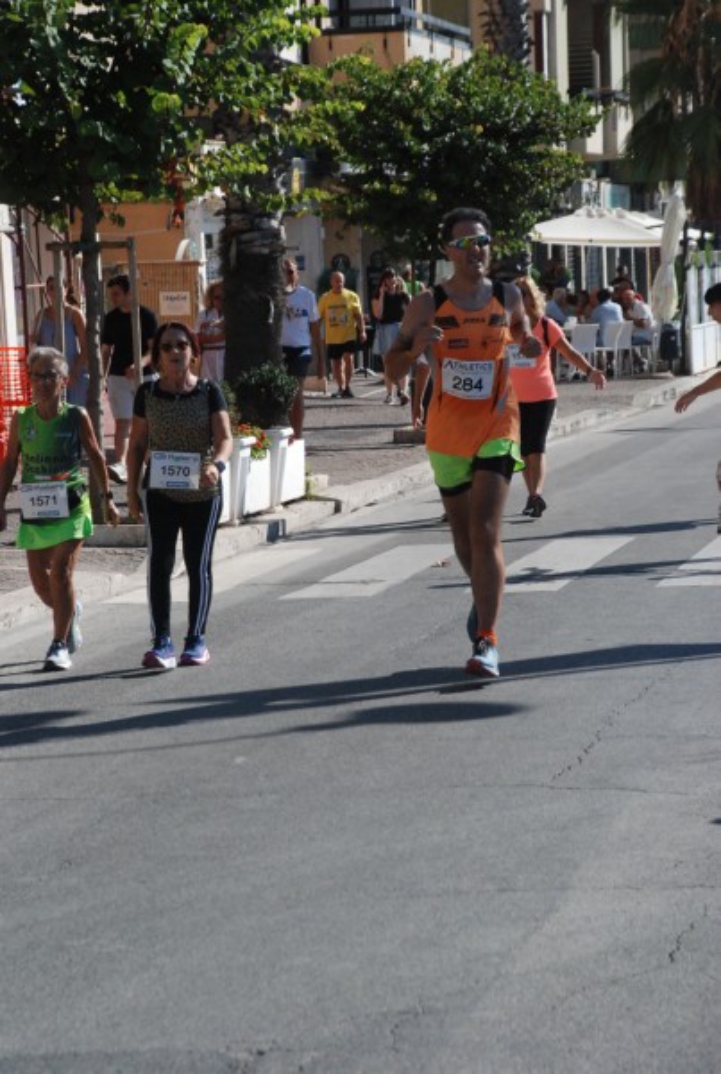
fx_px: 4034
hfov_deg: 10.2
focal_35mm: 135
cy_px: 537
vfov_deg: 15.2
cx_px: 360
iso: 1000
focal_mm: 90
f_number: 8
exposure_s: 1/2000
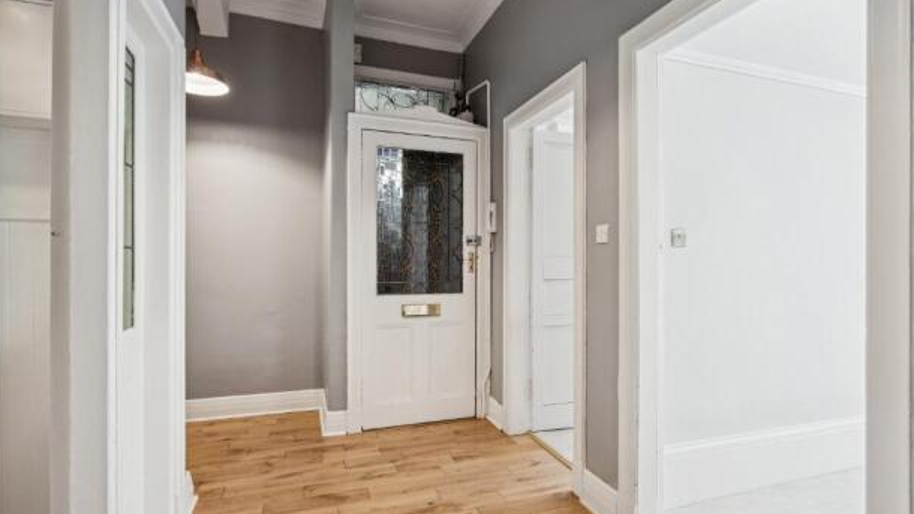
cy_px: 296
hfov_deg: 92.7
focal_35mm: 18
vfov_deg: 60.7
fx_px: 436
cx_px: 459
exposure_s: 1/40
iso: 500
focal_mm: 16
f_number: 4
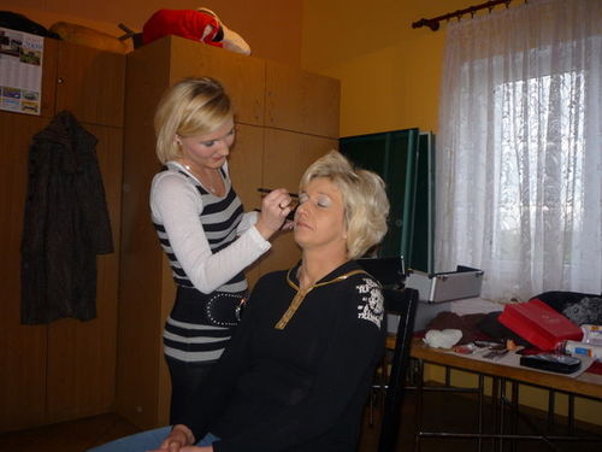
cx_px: 301
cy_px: 226
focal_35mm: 32
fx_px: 557
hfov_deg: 56.8
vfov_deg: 44.2
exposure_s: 1/30
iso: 100
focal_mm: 5.2
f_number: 3.3
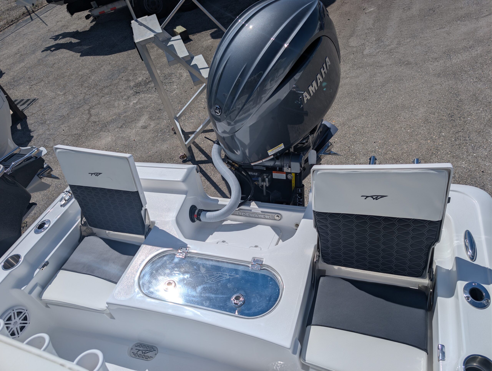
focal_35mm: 24
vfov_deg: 56.9
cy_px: 186
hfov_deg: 71.5
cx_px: 246
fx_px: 342
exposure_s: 1/4739
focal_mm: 6.9
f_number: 1.68
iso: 21
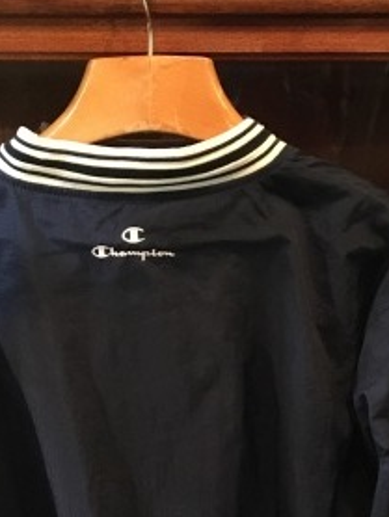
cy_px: 519
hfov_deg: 20.2
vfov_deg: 25.3
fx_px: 1092
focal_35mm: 73
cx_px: 180
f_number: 2.2
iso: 320
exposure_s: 1/15
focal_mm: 4.15
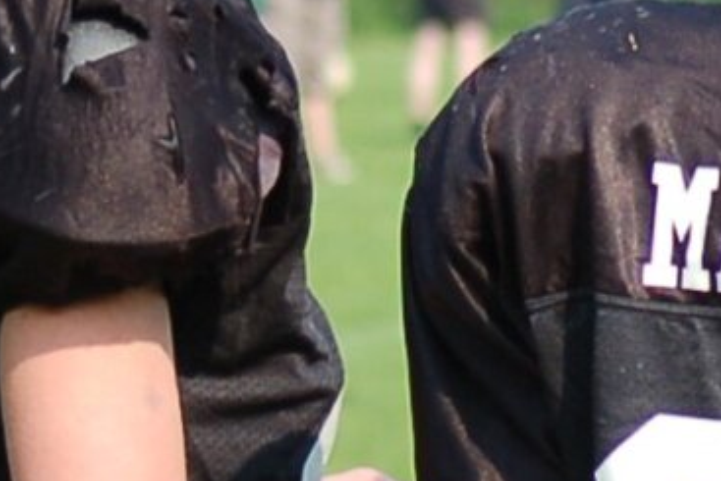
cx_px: 1413
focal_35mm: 628
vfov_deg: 2.2
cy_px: 581
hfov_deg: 3.3
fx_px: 12582
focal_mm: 70
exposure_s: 1/1000
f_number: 4
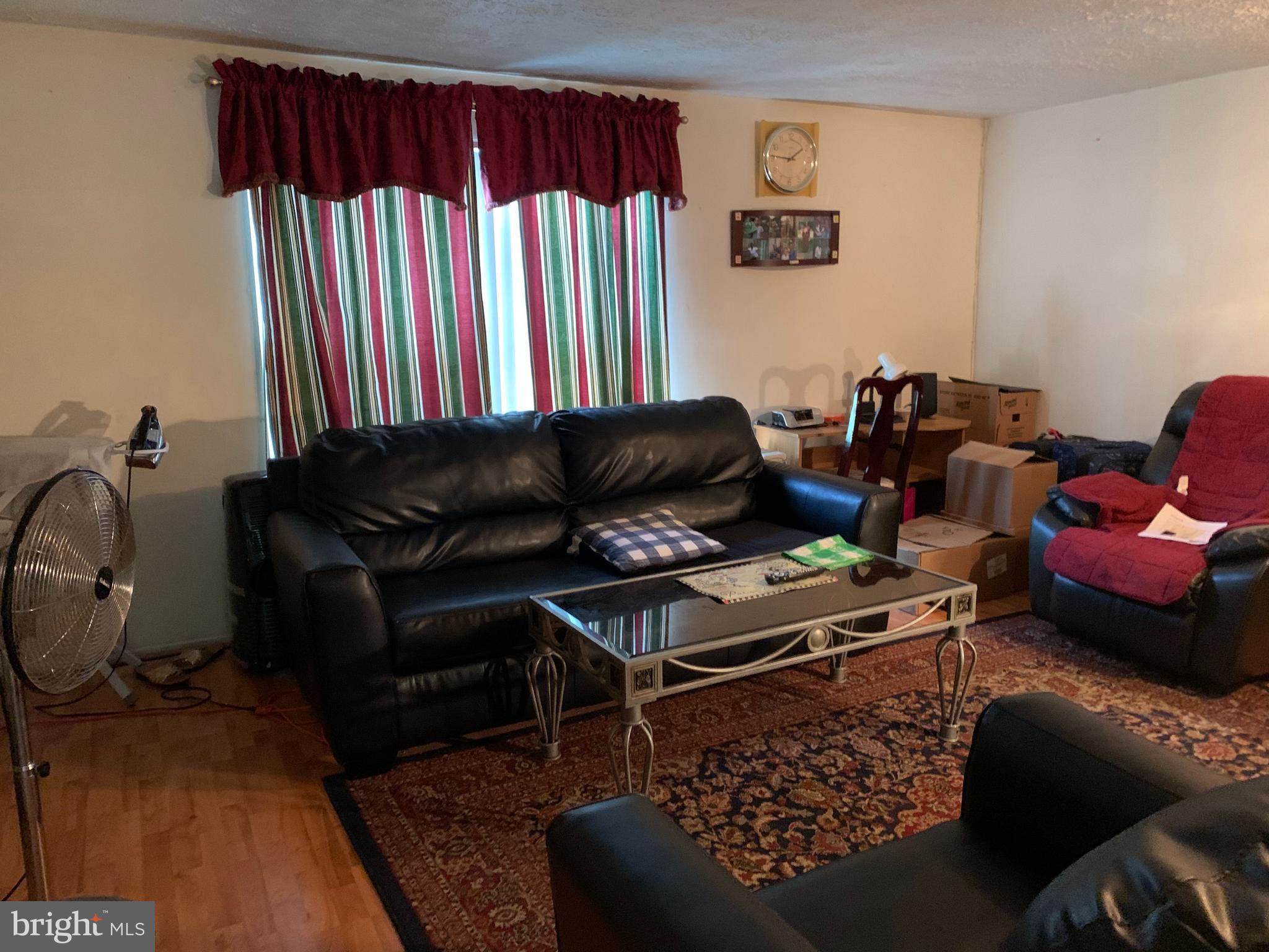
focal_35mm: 26
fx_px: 953
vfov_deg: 53.1
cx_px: 634
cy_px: 476
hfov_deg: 67.3
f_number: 1.8
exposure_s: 1/24
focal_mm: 4.25
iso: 640
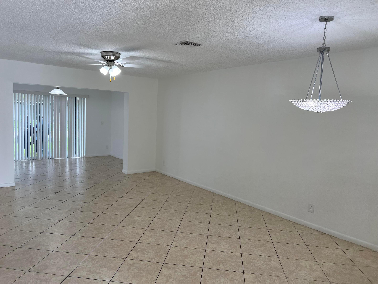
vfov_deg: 53.1
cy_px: 142
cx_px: 189
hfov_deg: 67.3
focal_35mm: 26
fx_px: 284
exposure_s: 1/142
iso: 64
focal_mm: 5.7
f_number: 1.5
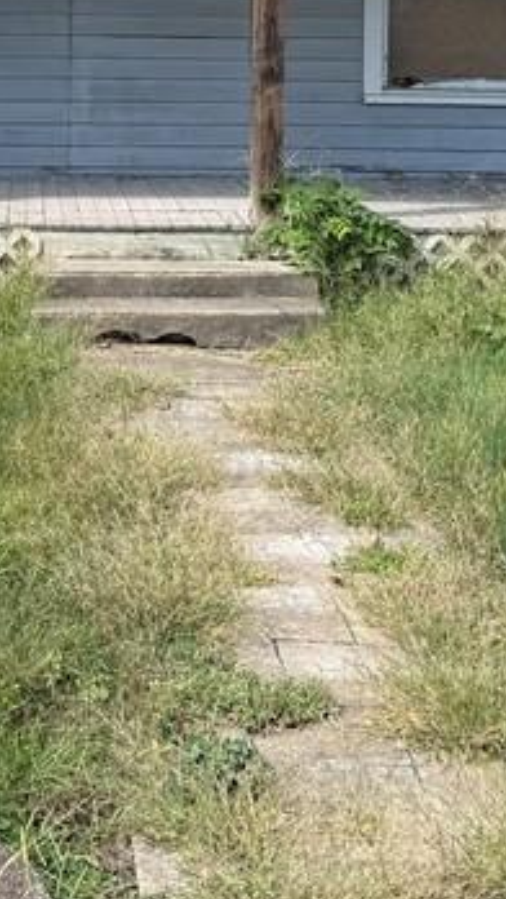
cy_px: 46
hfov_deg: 15.6
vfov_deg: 26.4
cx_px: 72
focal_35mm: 77
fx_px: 1835
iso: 80
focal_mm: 6.76
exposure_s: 1/1464
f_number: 1.78
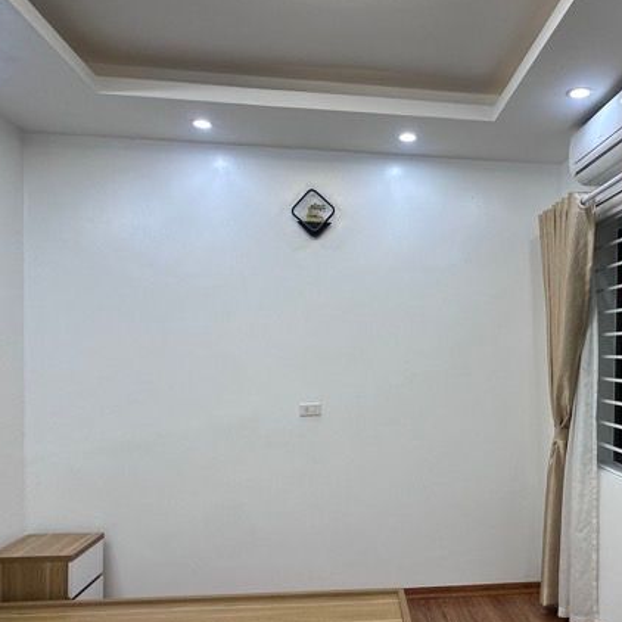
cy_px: 370
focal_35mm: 30
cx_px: 424
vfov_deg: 53.7
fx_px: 610
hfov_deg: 52.8
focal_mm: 2.22
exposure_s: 1/100
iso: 80
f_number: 2.2
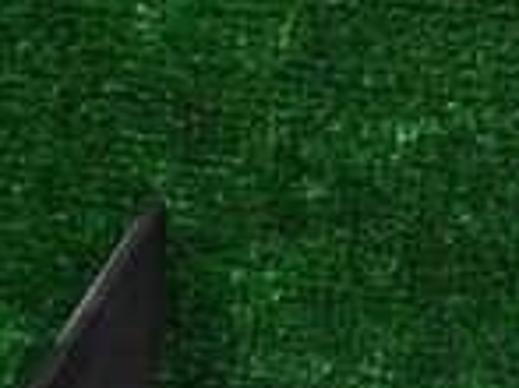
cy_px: 727
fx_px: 1528
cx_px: 265
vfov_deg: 12.9
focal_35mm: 102
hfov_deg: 19.3
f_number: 2
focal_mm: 4.5
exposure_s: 1/80
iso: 100
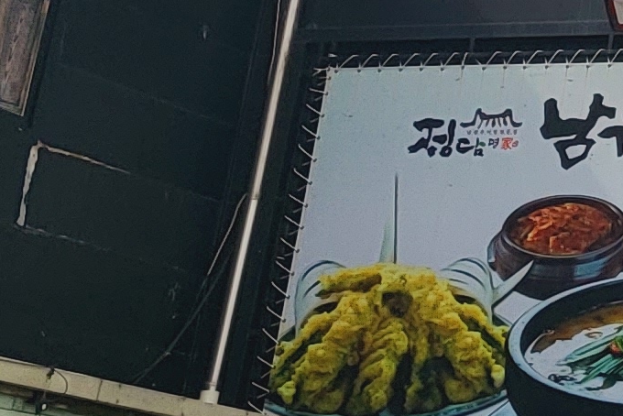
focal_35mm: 159
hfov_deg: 10.5
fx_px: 2753
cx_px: 1640
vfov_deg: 8.4
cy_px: -242
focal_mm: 4.25
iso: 50
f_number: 1.8
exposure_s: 1/3747
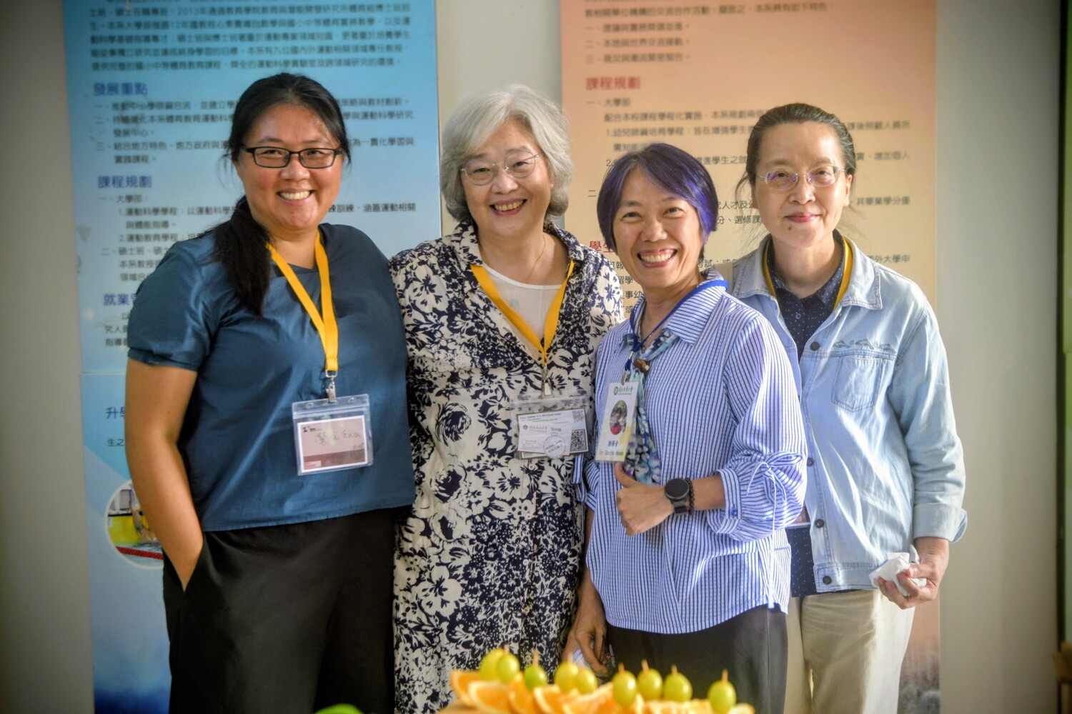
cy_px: 357
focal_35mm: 57
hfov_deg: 35.1
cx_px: 536
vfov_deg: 23.8
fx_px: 1697
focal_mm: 38
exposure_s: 1/60
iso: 500
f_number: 4
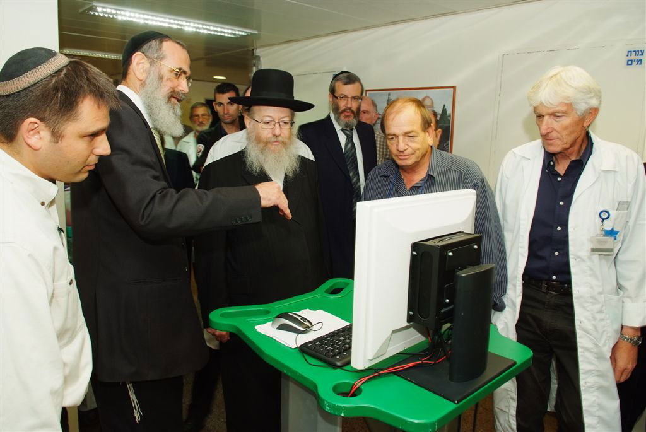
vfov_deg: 49.7
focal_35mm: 26
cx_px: 323
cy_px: 216
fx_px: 467
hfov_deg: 69.3
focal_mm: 17
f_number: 5.6
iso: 400
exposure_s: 1/50
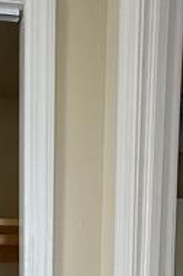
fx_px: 451
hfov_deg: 22.5
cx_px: 28
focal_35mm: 59
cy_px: 357
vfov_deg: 28.1
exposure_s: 1/112
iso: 50
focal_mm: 2.22
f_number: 2.2
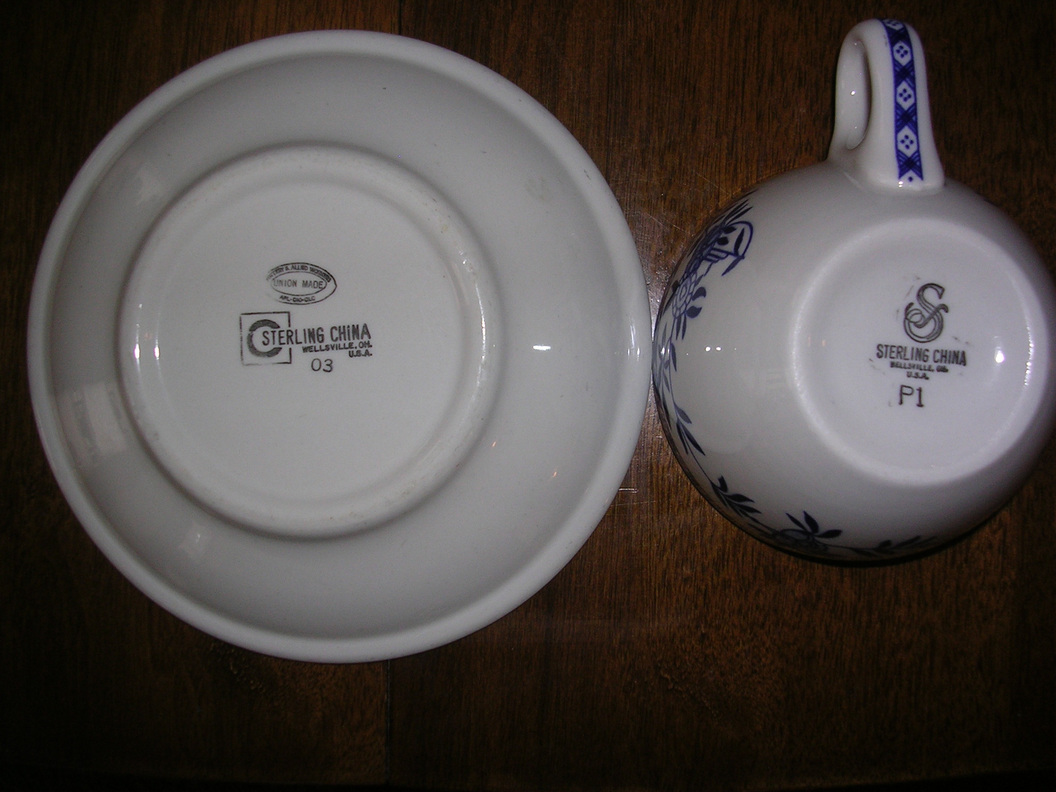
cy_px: 396
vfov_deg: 37.7
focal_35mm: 38
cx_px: 528
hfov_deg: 49.0
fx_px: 1159
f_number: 2.8
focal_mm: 5.8
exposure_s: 1/60.1
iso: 50
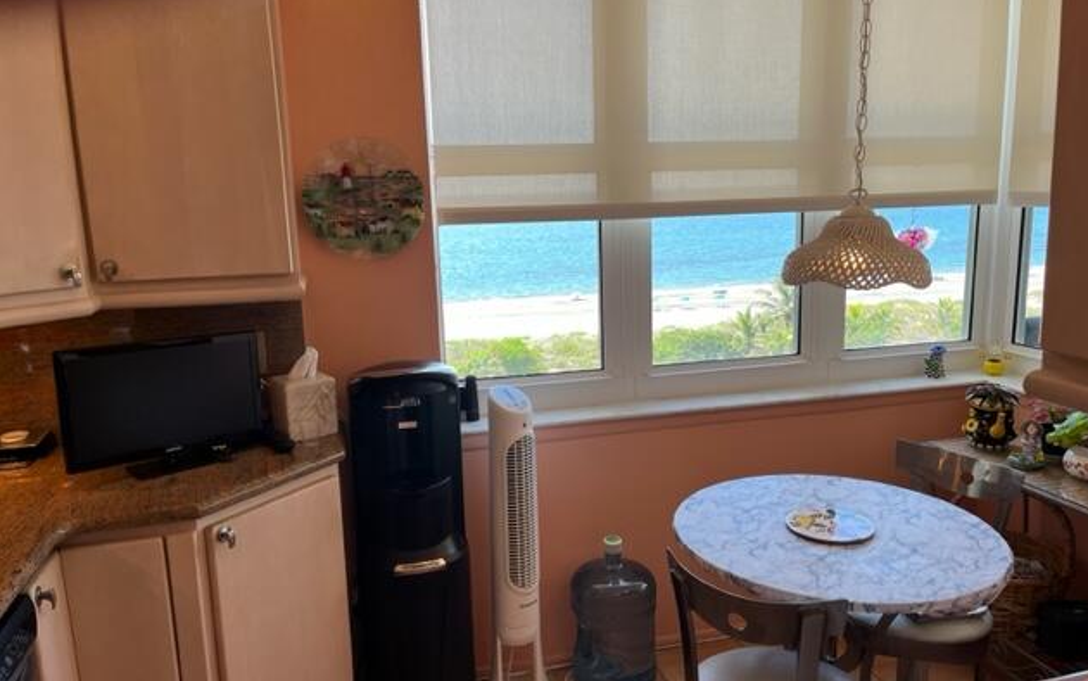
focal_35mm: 28
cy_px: 351
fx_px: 830
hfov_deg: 66.5
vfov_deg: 44.6
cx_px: 551
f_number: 1.6
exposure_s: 1/120
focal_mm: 5.1
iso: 40
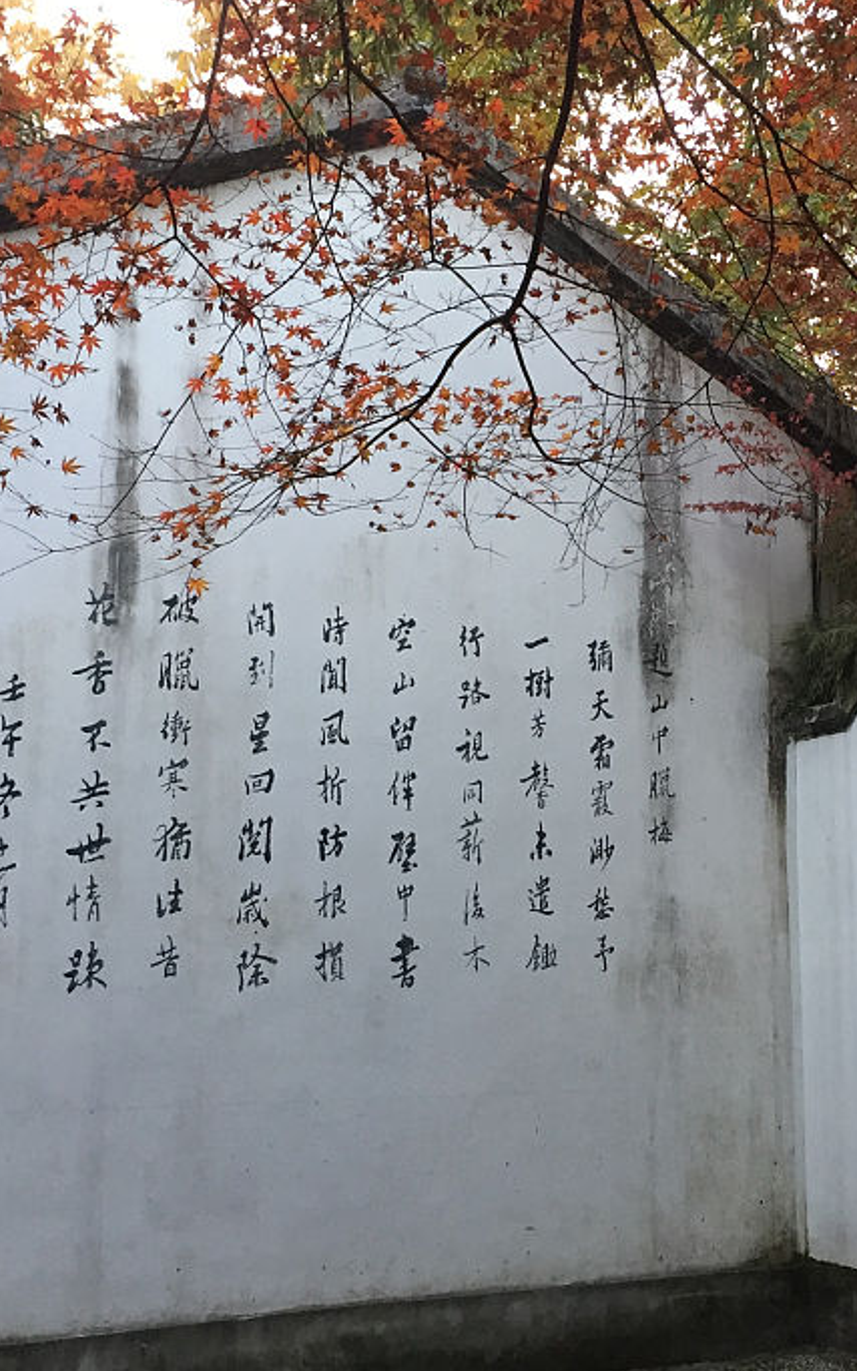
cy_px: 668
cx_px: 626
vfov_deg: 37.5
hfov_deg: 23.8
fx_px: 2018
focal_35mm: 54
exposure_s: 1/33
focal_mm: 4.15
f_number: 2.2
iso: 64
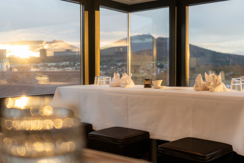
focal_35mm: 44
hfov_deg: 44.5
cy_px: 82
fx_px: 298
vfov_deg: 30.5
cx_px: 122
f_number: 4.5
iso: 200
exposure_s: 1/80
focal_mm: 44
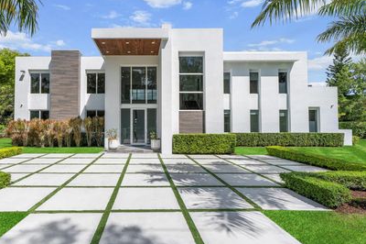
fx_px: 203
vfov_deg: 61.8
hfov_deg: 82.5
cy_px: 121
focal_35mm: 20
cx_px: 138
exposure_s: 1/3200
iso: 400
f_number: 8
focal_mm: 16
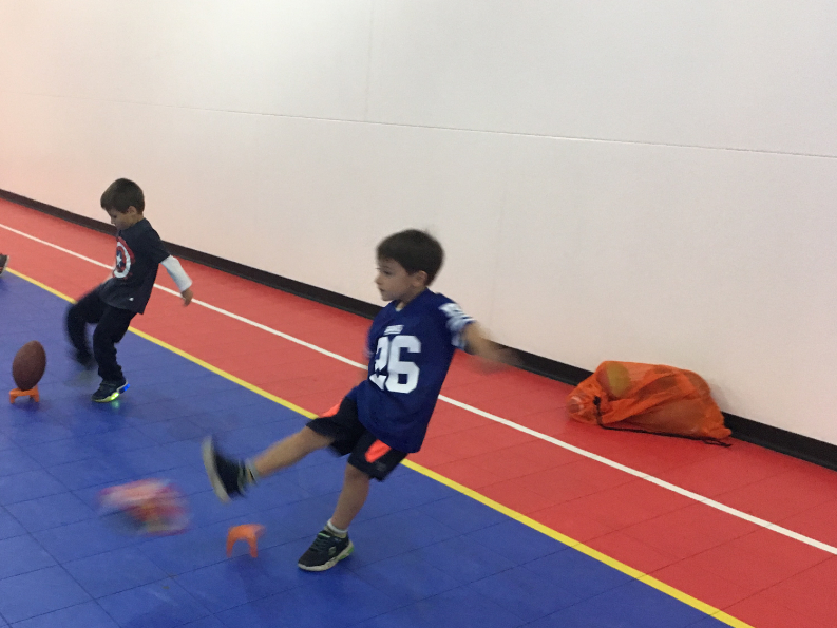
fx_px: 943
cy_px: 380
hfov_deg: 47.2
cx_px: 286
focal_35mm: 39
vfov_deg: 36.7
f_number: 2.2
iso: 200
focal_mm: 4.15
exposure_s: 1/30
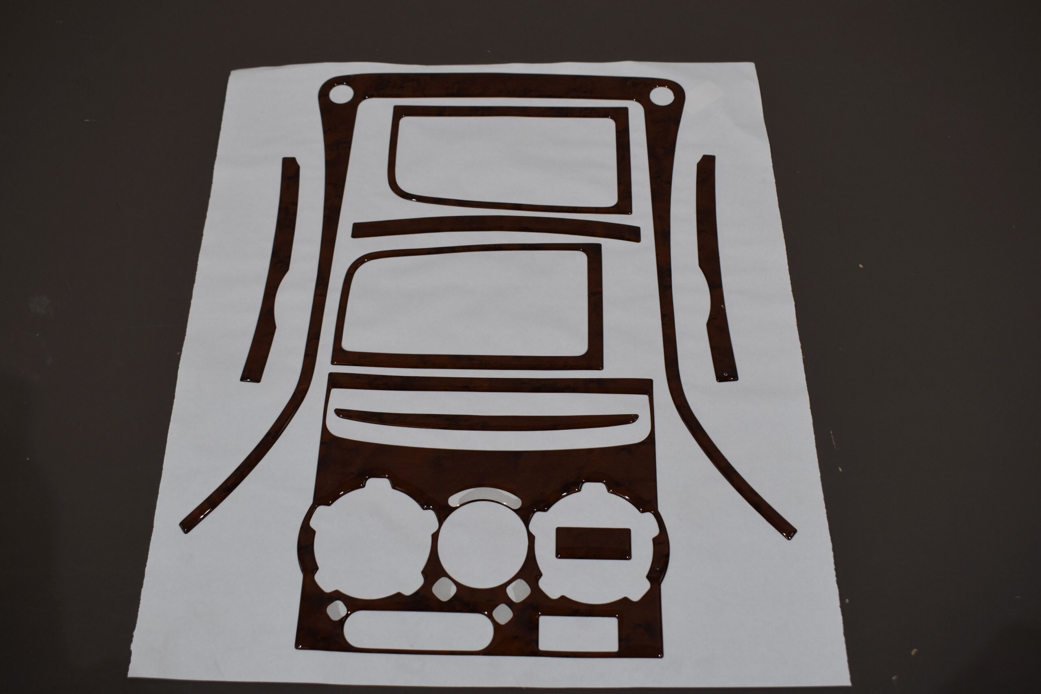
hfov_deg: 53.1
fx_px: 1041
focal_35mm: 36
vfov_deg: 36.9
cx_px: 520
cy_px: 347
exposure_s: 1/125
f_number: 5.6
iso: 280
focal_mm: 24
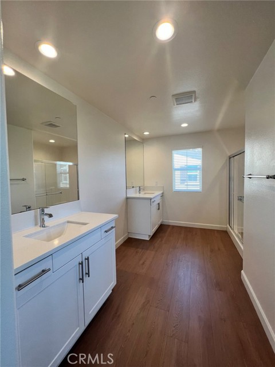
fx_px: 138
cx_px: 138
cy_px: 184
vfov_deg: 106.2
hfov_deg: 89.9
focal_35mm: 13
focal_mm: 1.57
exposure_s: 1/120
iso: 80
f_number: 1.8
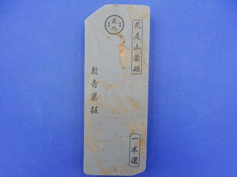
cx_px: 115
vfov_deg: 53.0
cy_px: 91
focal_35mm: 26
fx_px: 178
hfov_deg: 67.3
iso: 125
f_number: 3.7
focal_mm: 4.5
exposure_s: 1/60
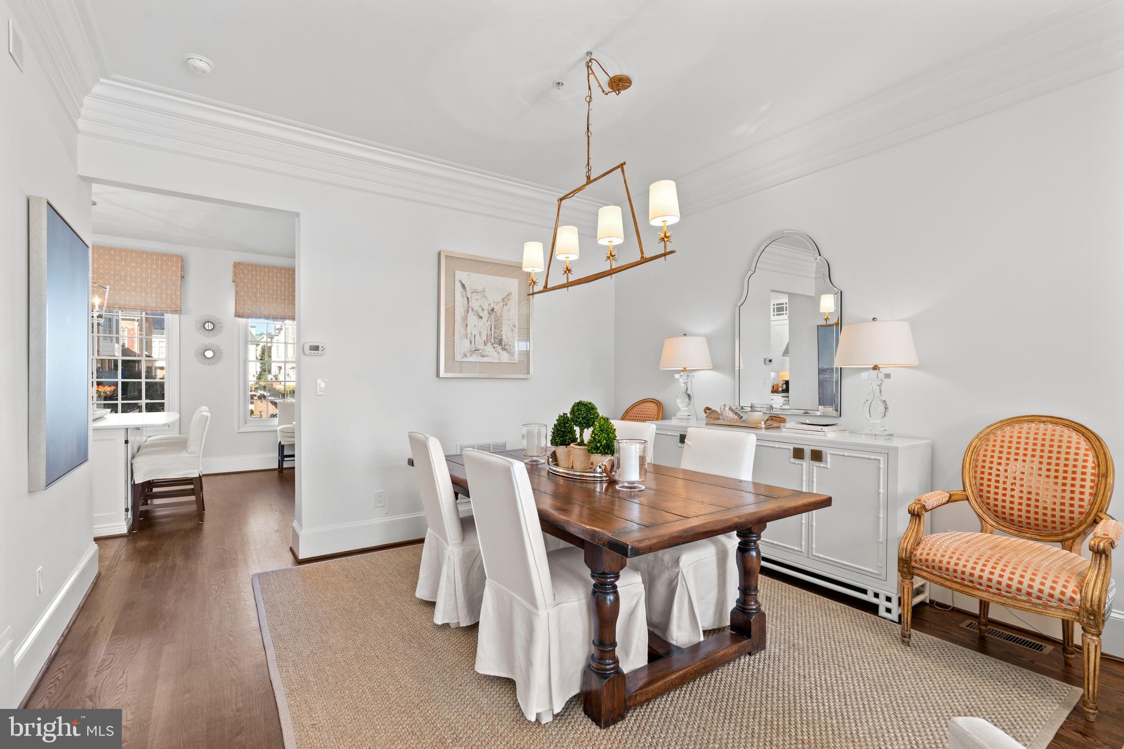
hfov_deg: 96.7
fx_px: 499
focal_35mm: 16
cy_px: 374
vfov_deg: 73.7
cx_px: 562
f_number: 9
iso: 100
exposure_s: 1.6
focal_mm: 16
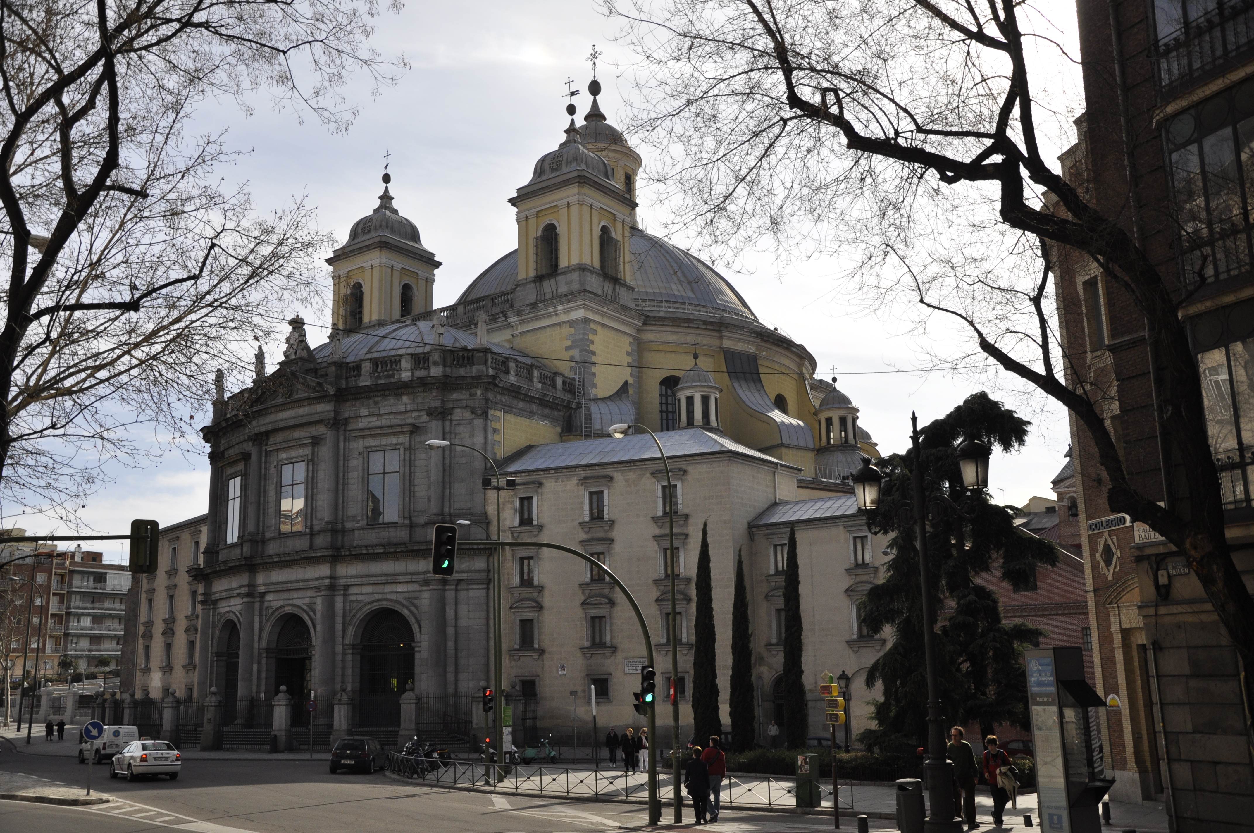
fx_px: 1148
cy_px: 416
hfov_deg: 57.3
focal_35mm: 33
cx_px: 627
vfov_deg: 39.9
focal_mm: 22
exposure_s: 1/1000
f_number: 5.6
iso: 400
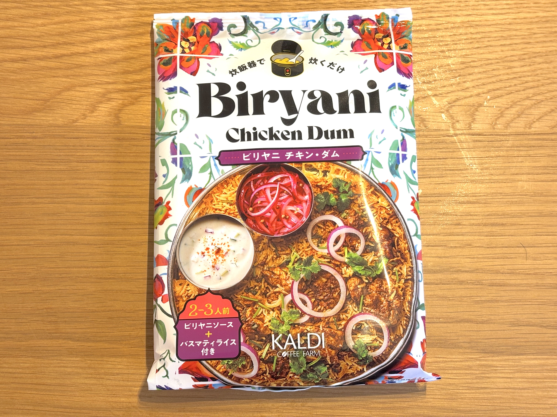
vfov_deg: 28.0
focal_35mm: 52
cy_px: 208
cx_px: 278
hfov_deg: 36.8
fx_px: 837
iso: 64
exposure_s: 1/60
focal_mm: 5.96
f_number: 1.6
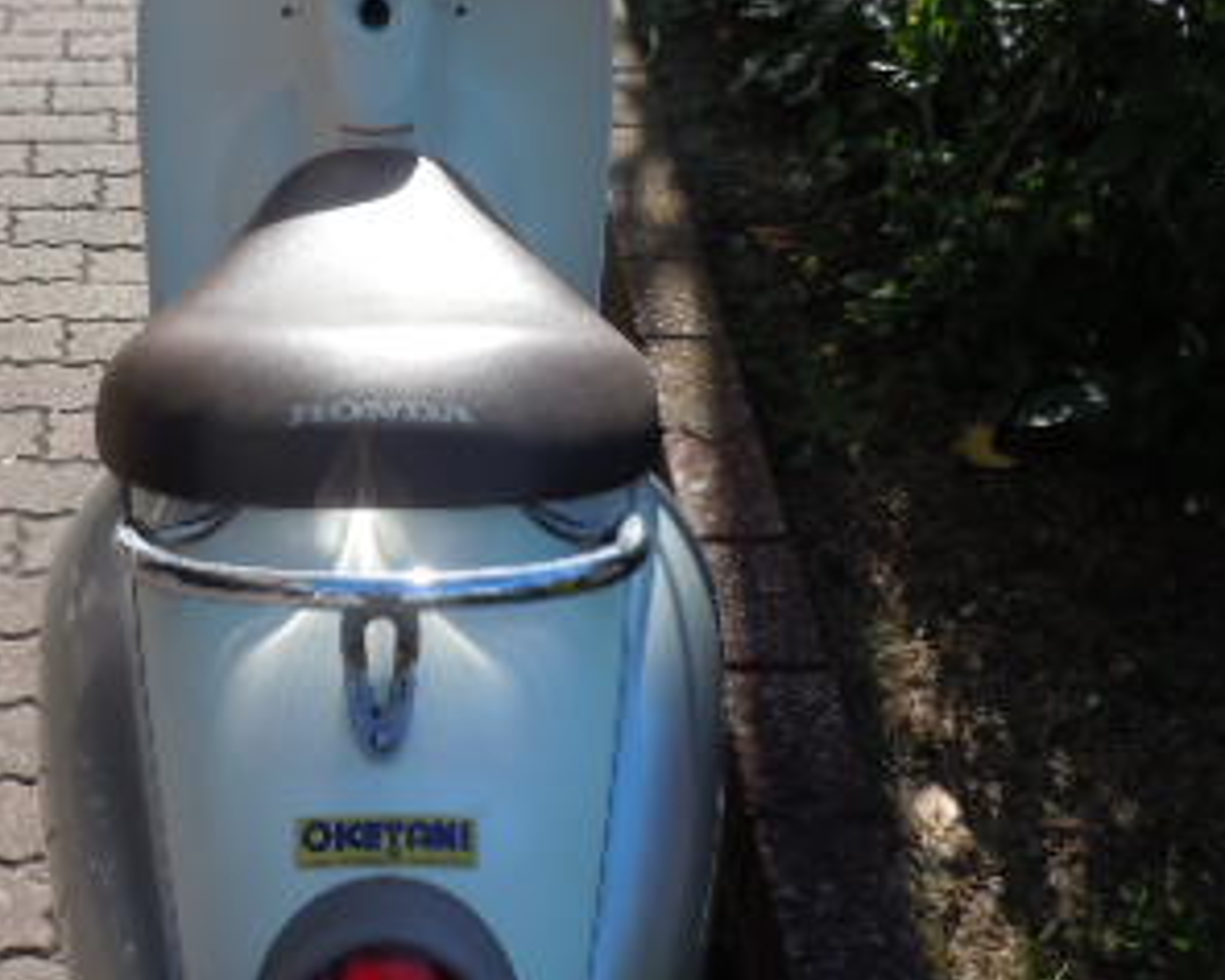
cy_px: 289
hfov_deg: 31.4
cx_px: 315
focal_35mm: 59
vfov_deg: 25.6
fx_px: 2140
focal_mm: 5
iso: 100
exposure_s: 1/500
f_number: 3.7
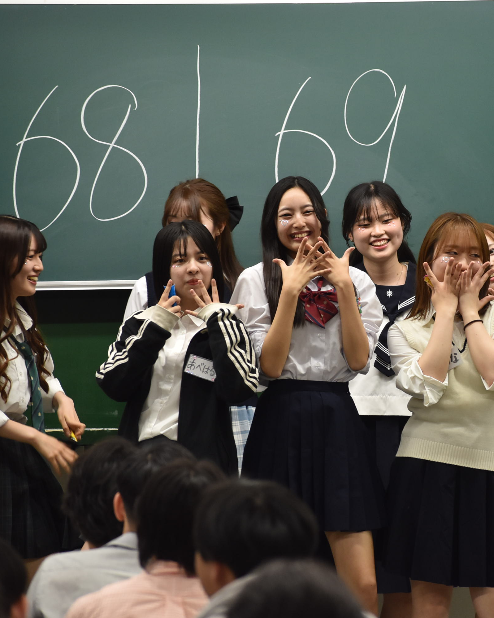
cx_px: 382
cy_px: 309
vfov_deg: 6.1
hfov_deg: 4.9
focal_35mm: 317
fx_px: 5793
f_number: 5
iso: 900
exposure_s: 1/125
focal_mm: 150
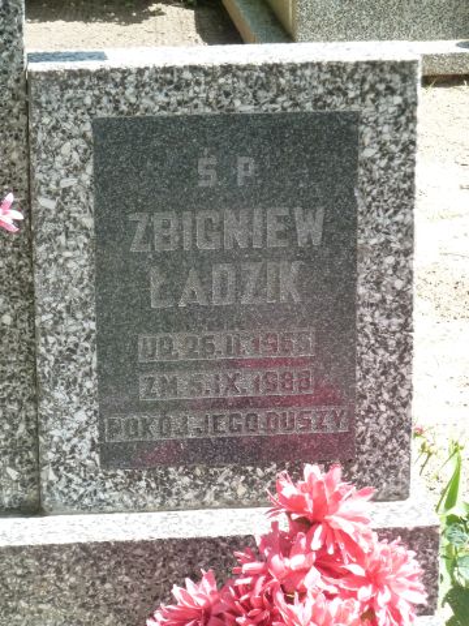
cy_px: 313
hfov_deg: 10.8
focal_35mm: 137
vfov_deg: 14.4
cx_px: 234
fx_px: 2475
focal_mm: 22.5
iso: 250
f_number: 4.5
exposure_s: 1/160
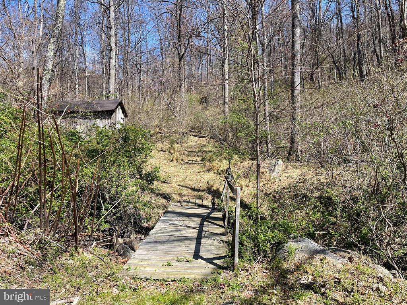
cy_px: 152
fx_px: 294
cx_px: 204
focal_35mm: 25
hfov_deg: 69.4
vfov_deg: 54.9
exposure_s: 1/1597
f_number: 1.6
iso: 32
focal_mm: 5.1
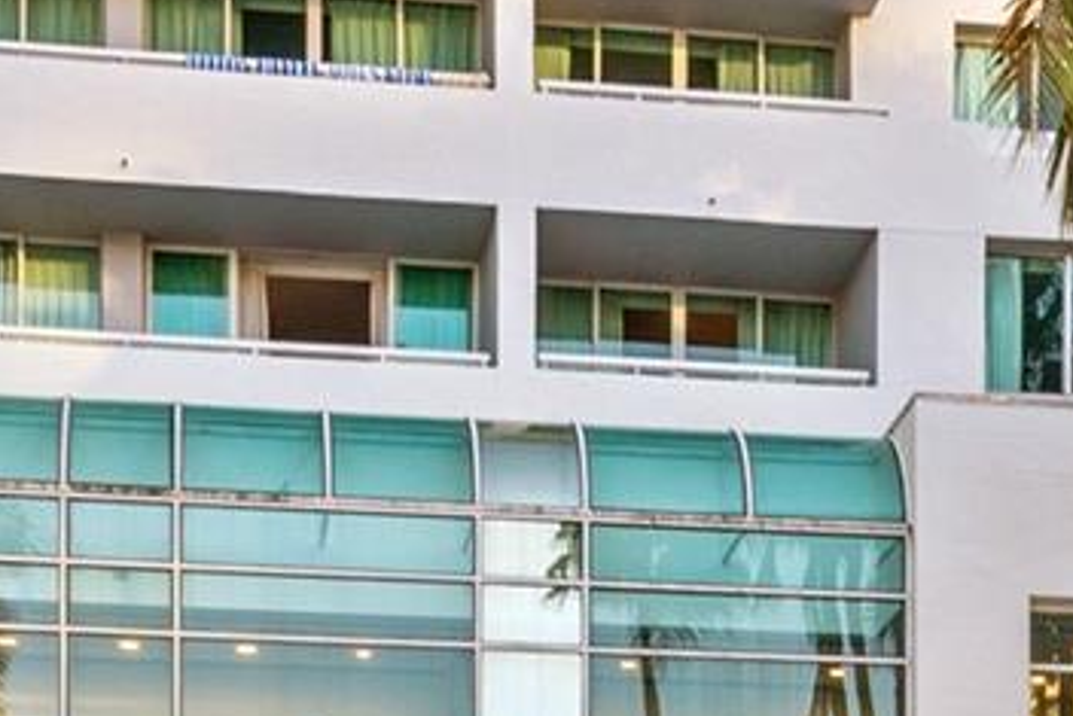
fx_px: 2773
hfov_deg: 21.9
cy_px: 1328
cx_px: 625
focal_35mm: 93
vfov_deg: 13.1
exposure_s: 1/100
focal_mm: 16
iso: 320
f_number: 8
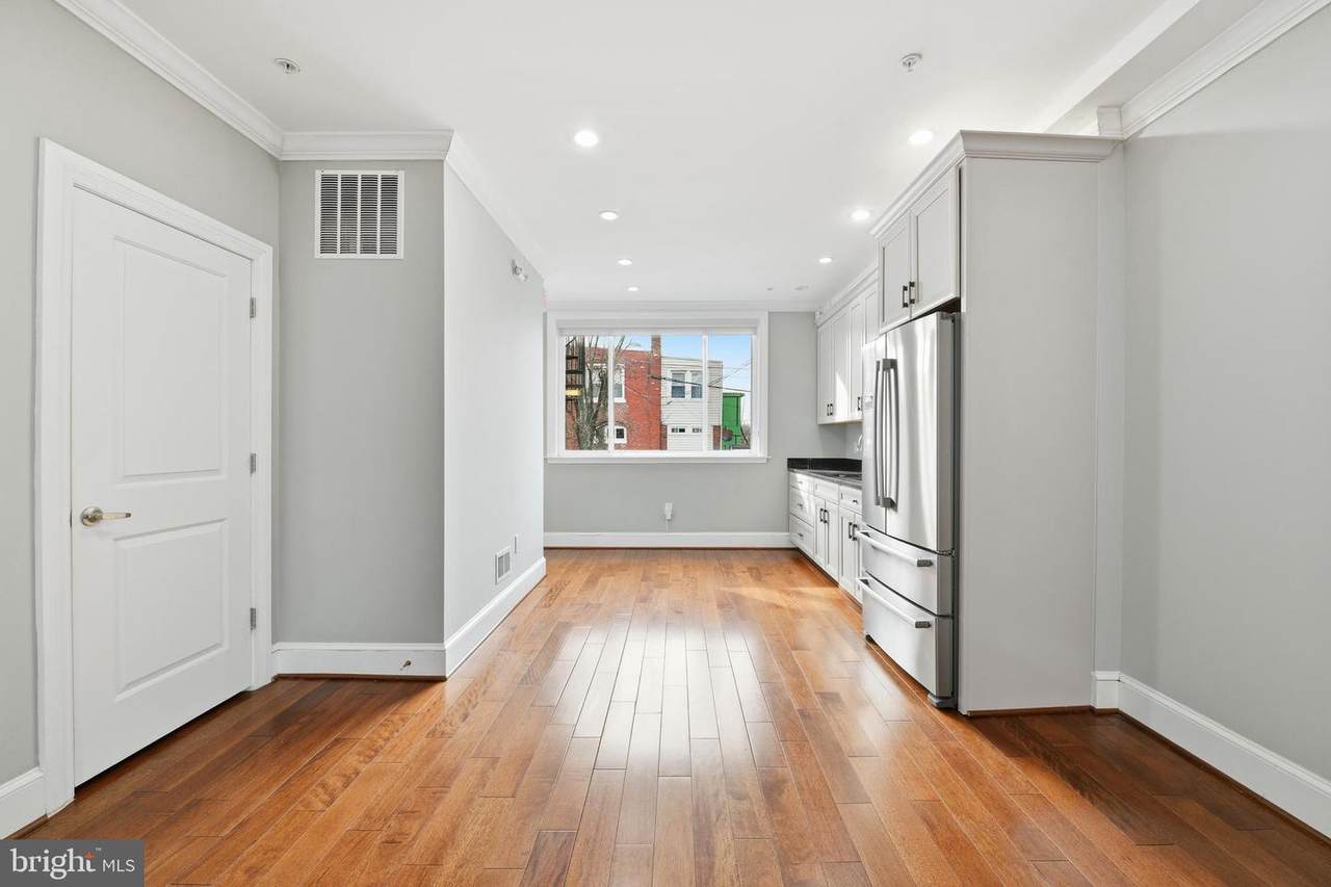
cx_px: 666
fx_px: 518
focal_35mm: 14
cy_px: 444
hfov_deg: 104.3
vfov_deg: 81.2
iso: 250
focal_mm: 14
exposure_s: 1/80
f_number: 9
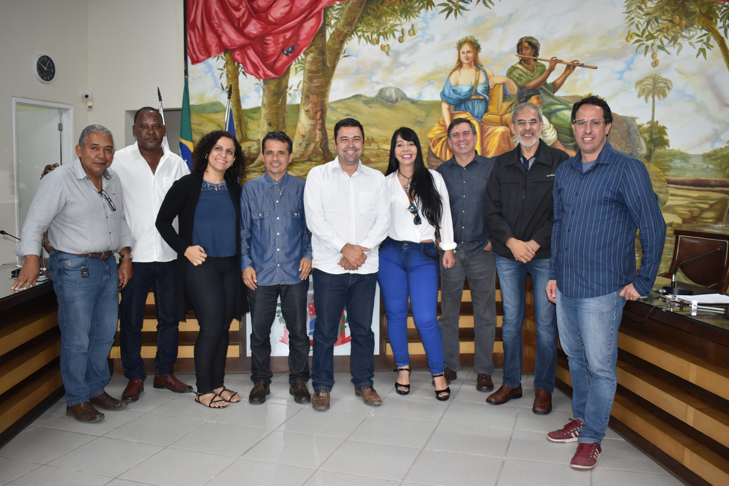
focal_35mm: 33
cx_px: 364
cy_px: 243
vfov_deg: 40.0
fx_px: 668
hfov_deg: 57.2
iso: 800
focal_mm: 22
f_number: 4
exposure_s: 1/80
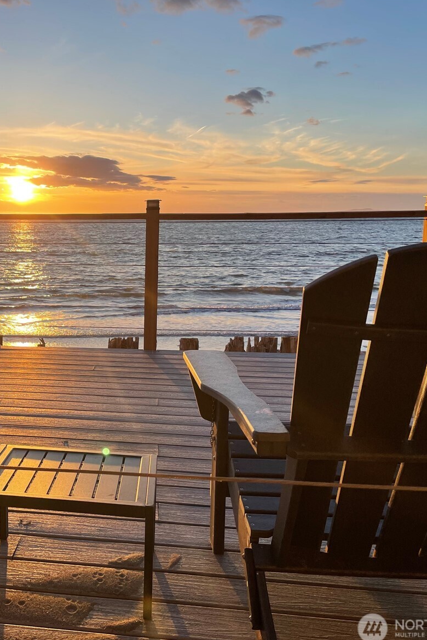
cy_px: 322
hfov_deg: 34.4
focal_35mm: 37
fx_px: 658
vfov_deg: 51.9
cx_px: 62
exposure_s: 1/1595
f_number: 1.6
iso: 32
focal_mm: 4.2
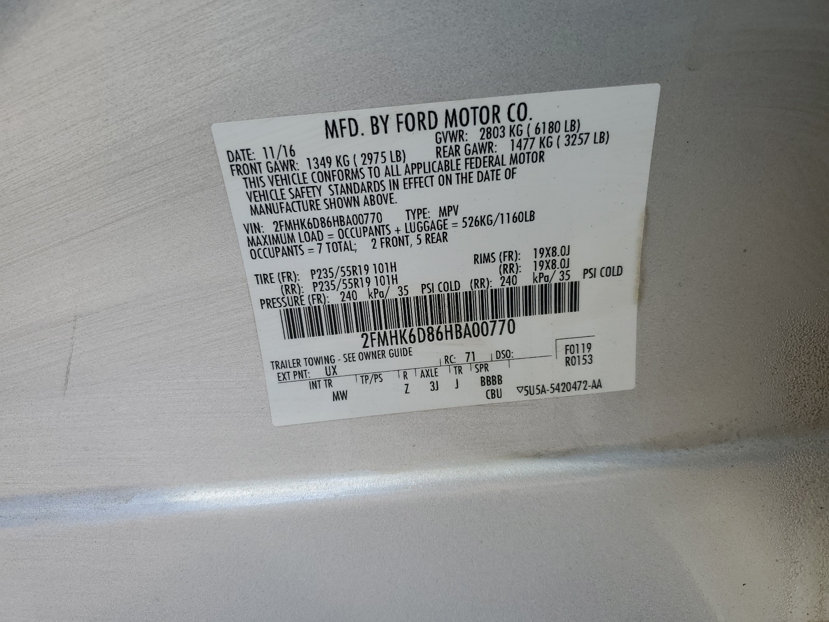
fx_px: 623
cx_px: 414
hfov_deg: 67.3
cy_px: 311
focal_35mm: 26
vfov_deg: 53.1
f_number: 1.5
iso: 50
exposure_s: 1/435
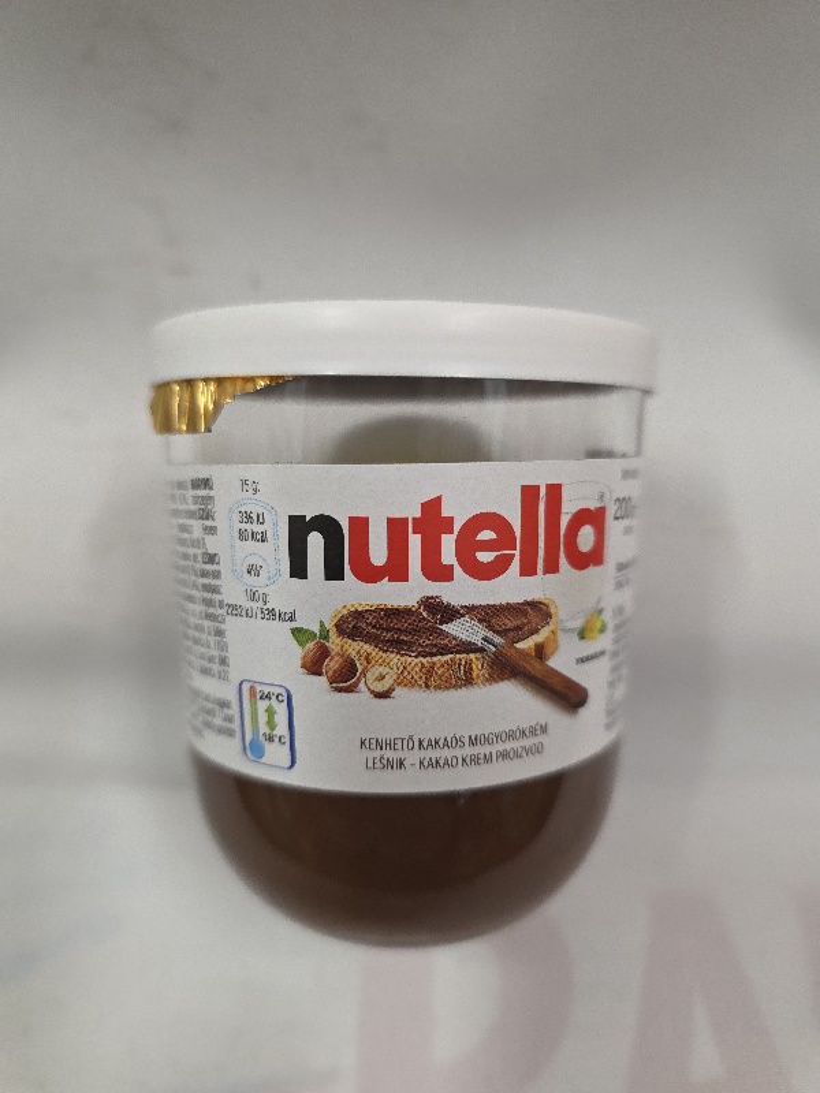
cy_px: 546
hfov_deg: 58.9
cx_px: 410
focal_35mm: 23
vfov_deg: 73.9
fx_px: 726
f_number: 1.7
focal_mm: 6.3
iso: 400
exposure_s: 1/101
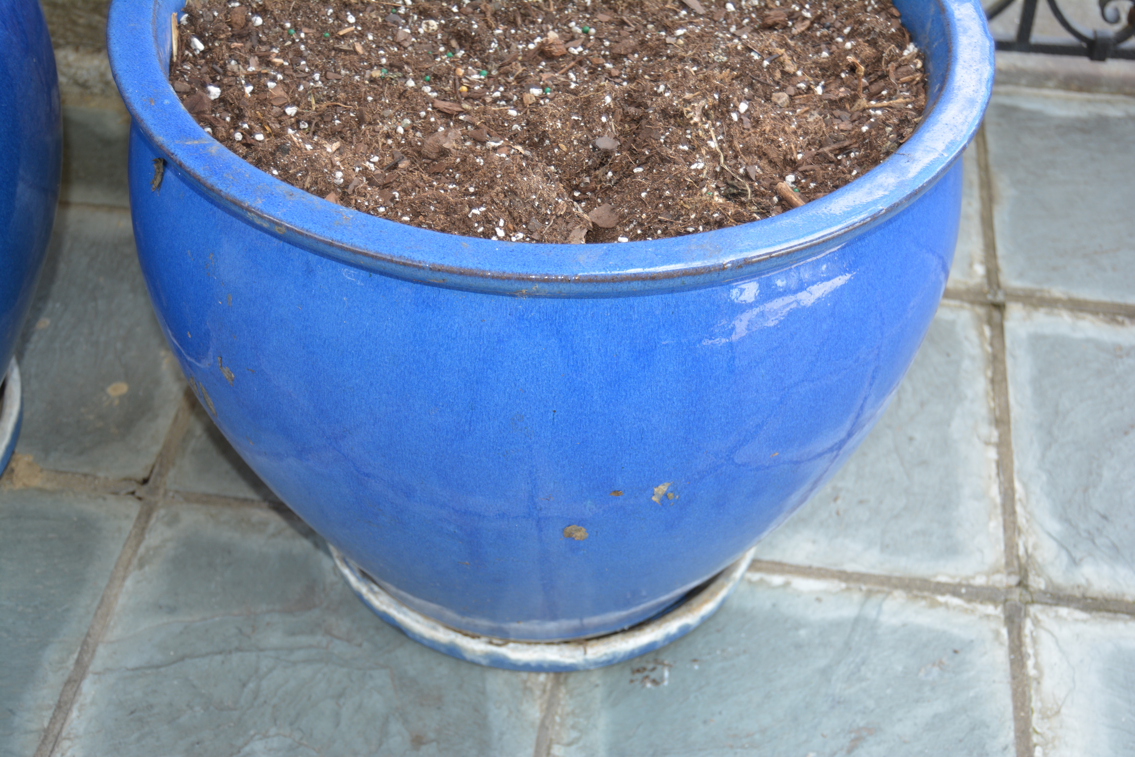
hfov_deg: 37.9
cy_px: 378
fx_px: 1655
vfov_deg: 25.8
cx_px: 568
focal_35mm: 52
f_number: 4.5
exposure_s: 1/125
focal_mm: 35
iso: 220
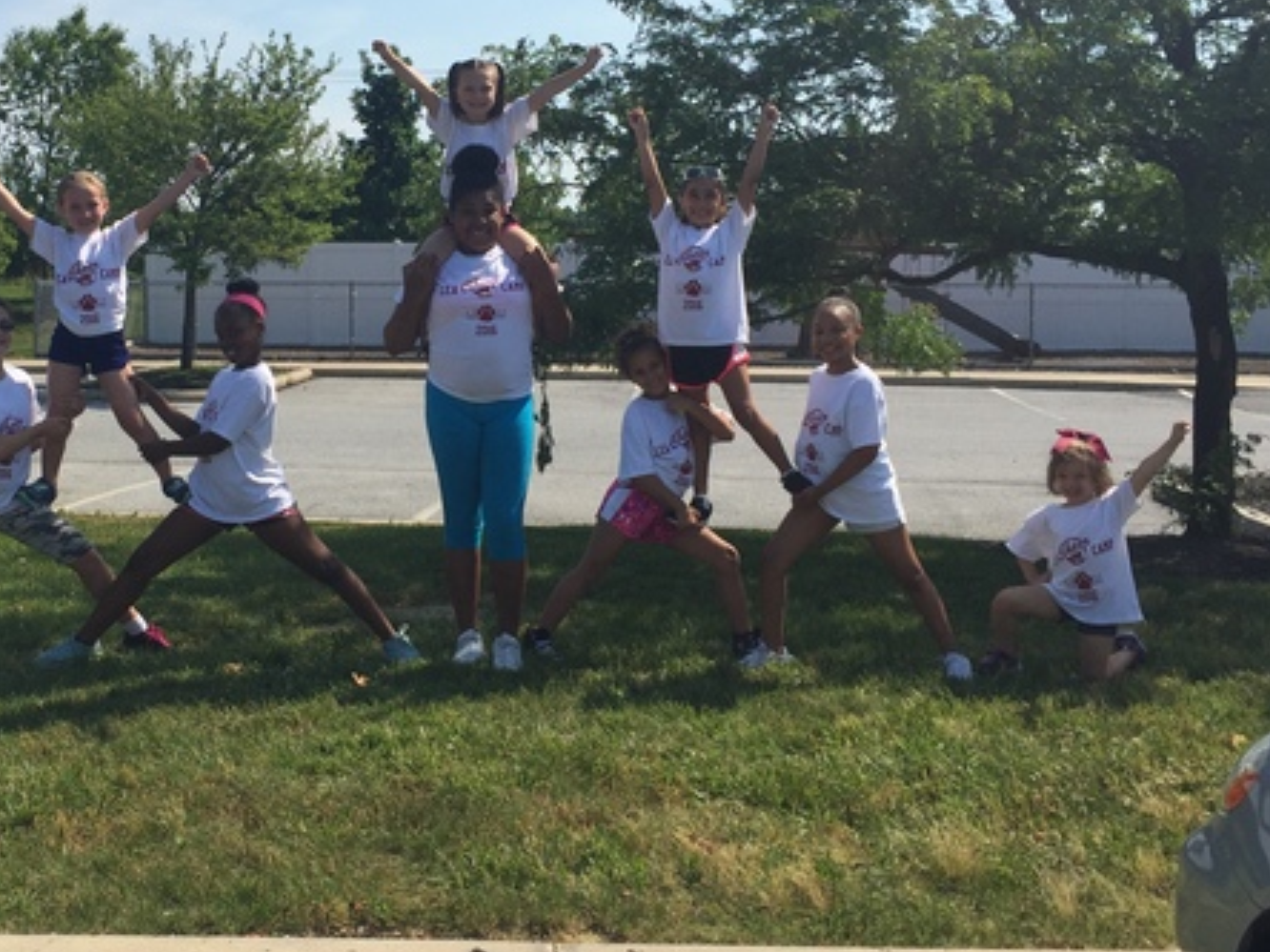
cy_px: 423
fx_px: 1724
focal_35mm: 47
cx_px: 383
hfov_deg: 39.7
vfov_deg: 30.9
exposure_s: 1/2639
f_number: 2.2
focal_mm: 4.15
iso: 32
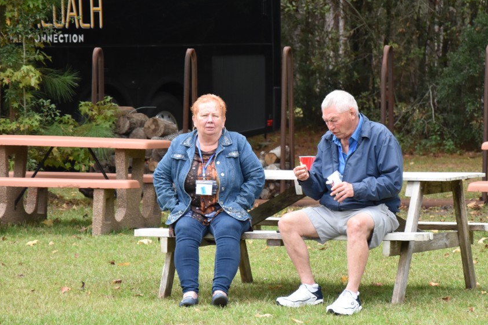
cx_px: 273
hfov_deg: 9.6
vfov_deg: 6.4
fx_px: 2909
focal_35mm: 215
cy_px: 141
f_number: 5.6
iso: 800
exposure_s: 1/250
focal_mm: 105
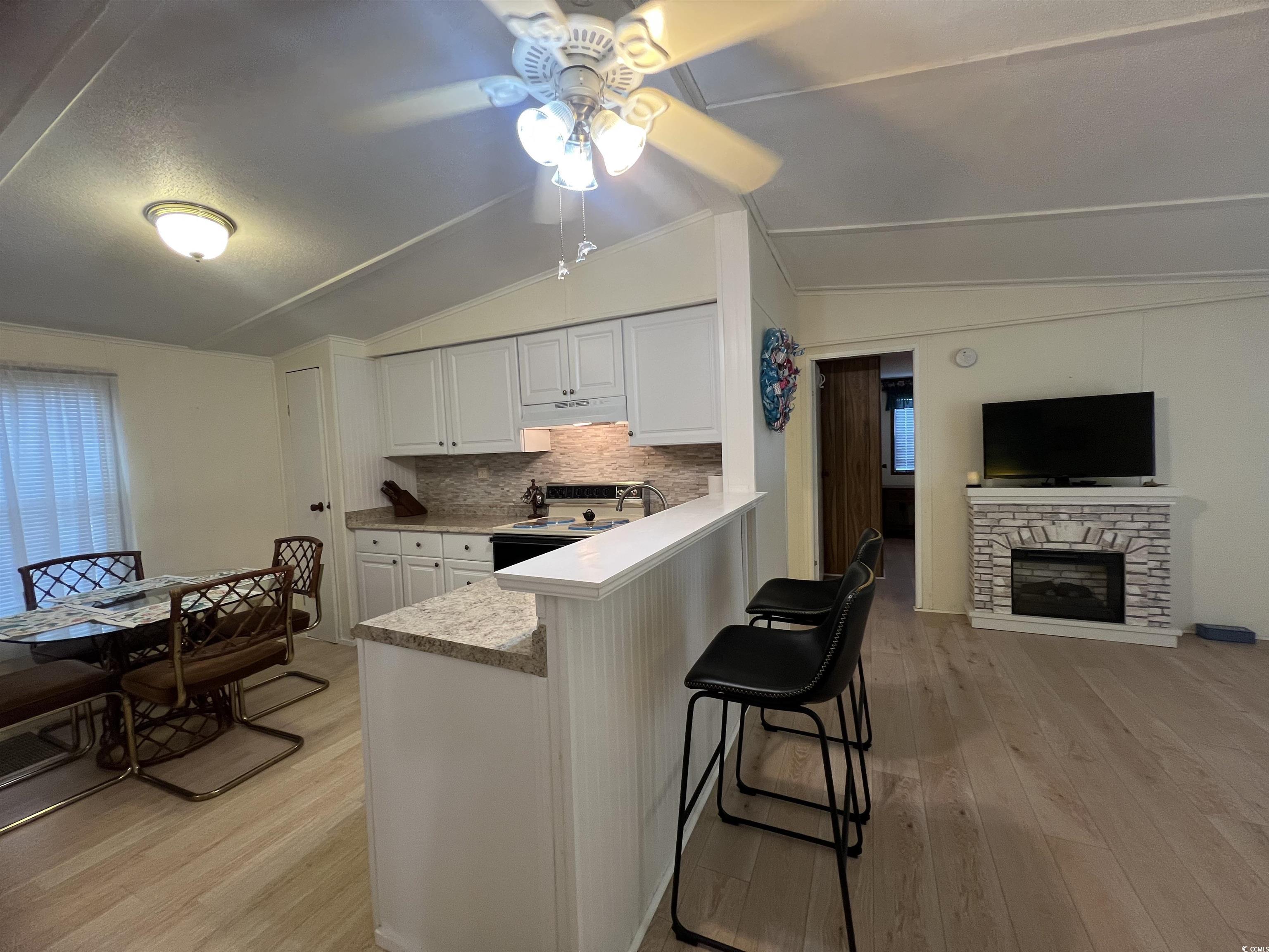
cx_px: 634
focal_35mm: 13
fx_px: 477
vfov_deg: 89.9
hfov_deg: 106.2
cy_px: 476
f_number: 1.8
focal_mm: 1.57
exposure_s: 1/60
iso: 160
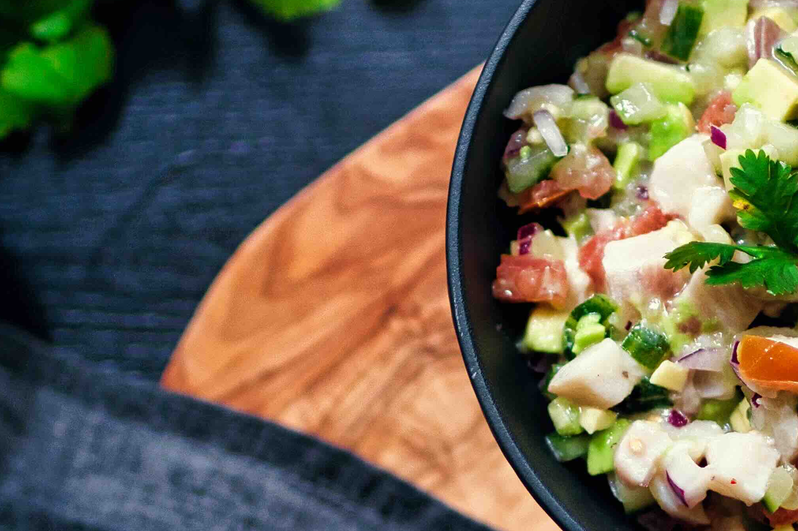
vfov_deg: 9.2
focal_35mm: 149
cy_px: 332
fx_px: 3301
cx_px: 556
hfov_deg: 13.8
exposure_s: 1/80
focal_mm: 35
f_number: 1.8
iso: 640
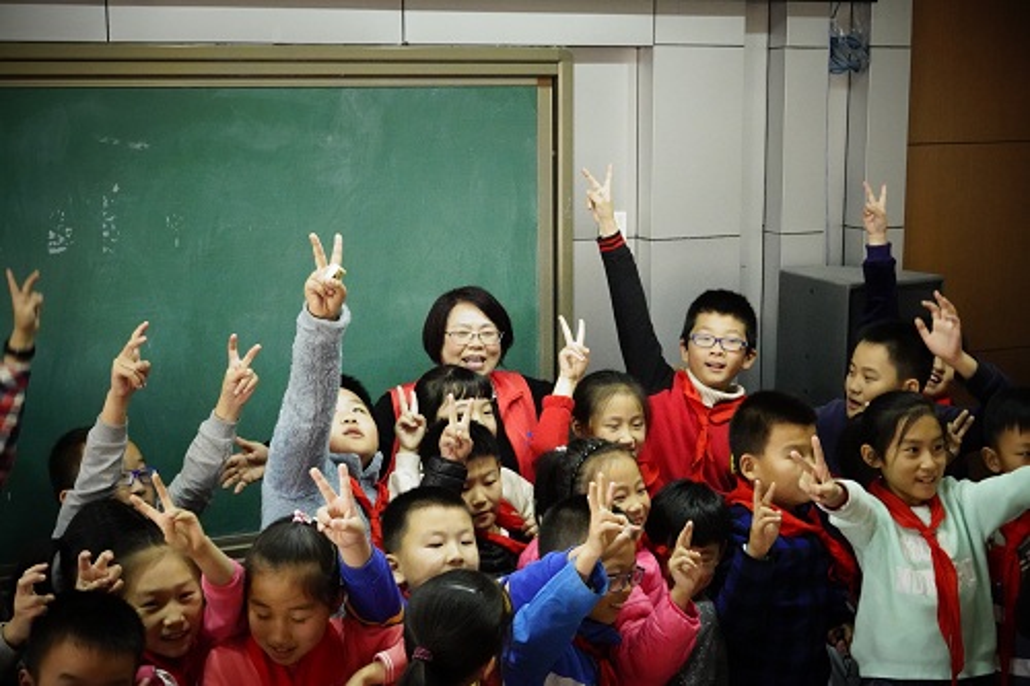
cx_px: 515
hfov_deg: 41.1
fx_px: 1373
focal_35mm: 48
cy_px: 343
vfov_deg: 28.1
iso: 2500
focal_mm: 17.55
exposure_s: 1/100
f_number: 5.6
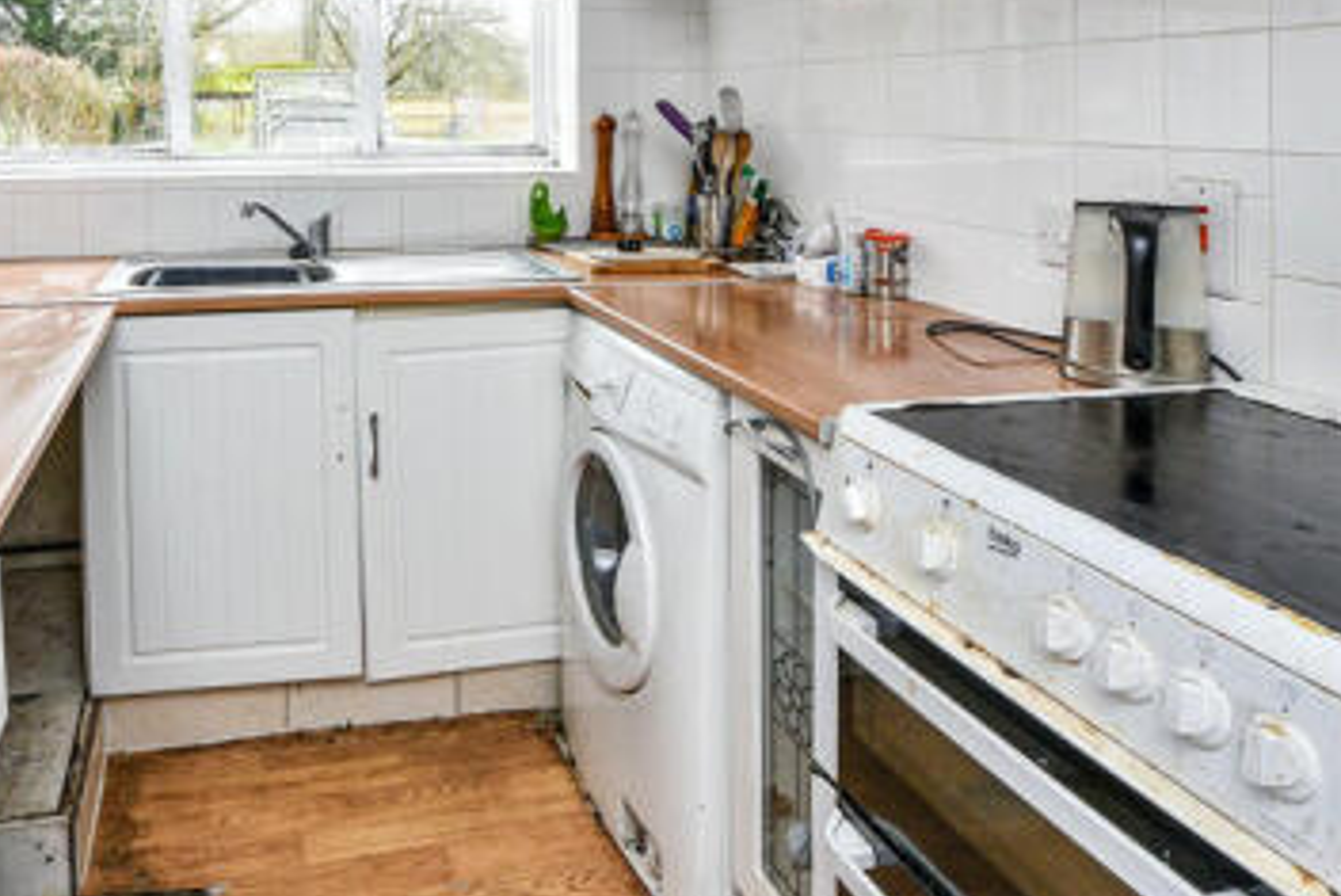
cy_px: 82
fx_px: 969
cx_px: 434
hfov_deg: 67.2
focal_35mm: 26
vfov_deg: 44.8
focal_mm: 14
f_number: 9
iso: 250
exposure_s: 1/15
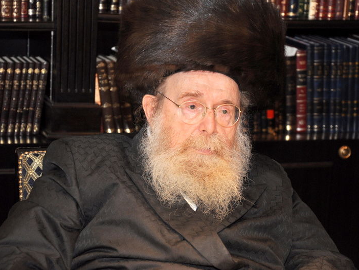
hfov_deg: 14.1
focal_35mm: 140
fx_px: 1448
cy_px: 134
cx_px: 194
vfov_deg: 10.6
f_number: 5.6
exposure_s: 1/60
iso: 400
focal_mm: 85
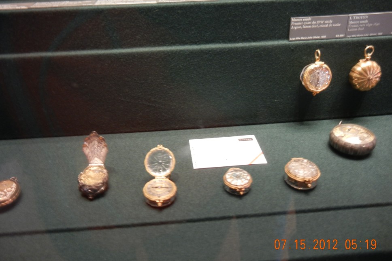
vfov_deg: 39.9
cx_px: 194
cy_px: 121
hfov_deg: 57.2
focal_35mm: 33
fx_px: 359
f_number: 3.5
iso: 200
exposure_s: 1/3.7
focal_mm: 5.4
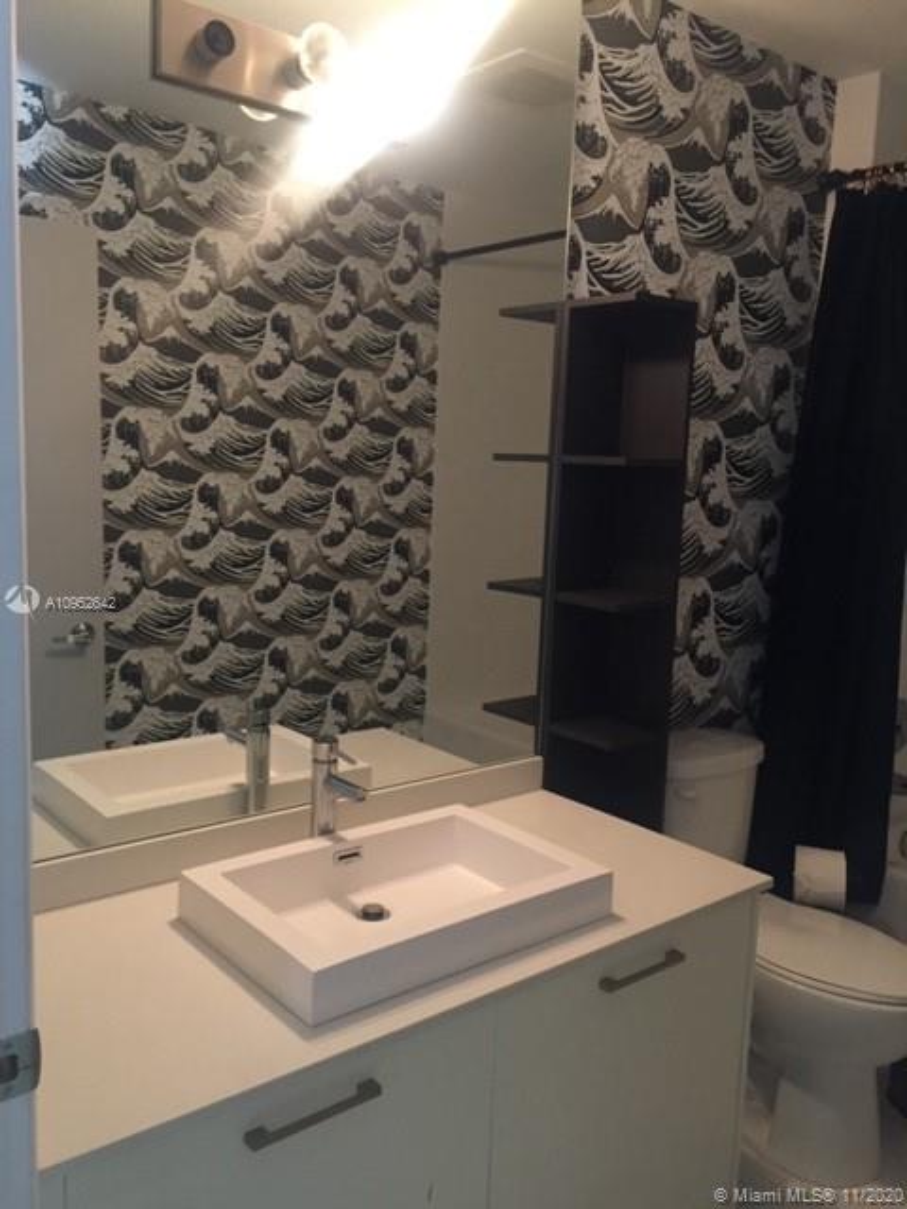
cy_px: 604
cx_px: 454
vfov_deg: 61.7
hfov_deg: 48.2
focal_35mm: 29
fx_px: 1013
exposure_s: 1/17
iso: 250
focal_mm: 4.15
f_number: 2.2
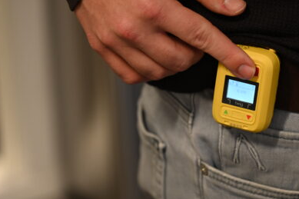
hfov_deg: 11.1
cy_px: 122
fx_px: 1536
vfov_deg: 7.4
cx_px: 221
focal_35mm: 185
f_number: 4
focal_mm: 120
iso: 1250
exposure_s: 1/125
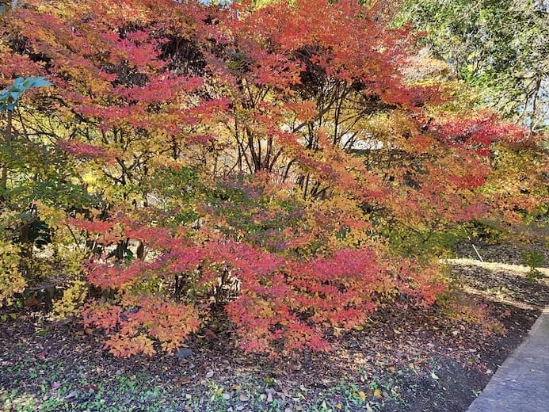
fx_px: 476
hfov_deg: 59.9
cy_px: 189
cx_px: 267
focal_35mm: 30
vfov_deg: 46.8
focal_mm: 5.4
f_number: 1.8
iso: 50
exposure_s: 1/120
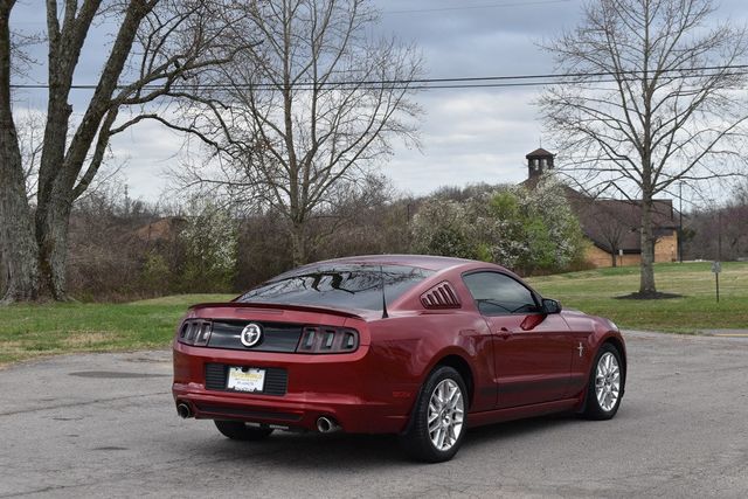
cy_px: 250
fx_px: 1496
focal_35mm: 72
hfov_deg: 28.1
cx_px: 374
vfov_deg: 18.9
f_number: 8
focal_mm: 48
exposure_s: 1/250
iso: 200
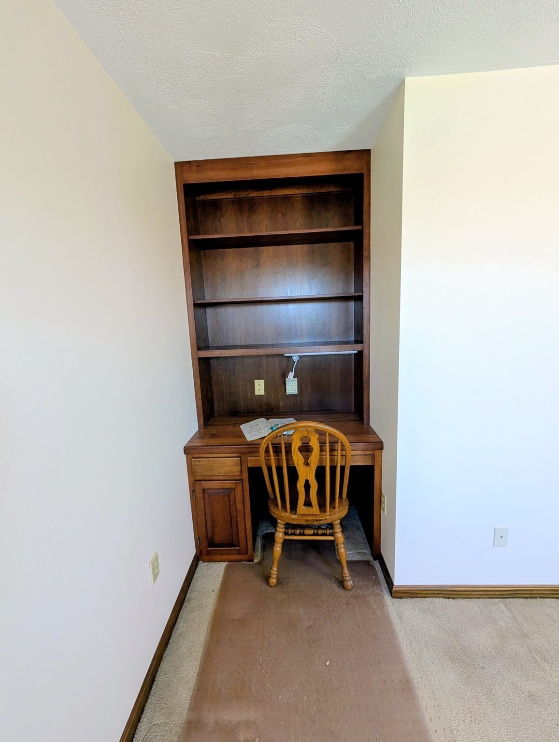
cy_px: 371
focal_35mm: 12
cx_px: 280
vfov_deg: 110.4
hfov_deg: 94.7
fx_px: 258
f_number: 1.7
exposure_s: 1/40
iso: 90
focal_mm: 2.02
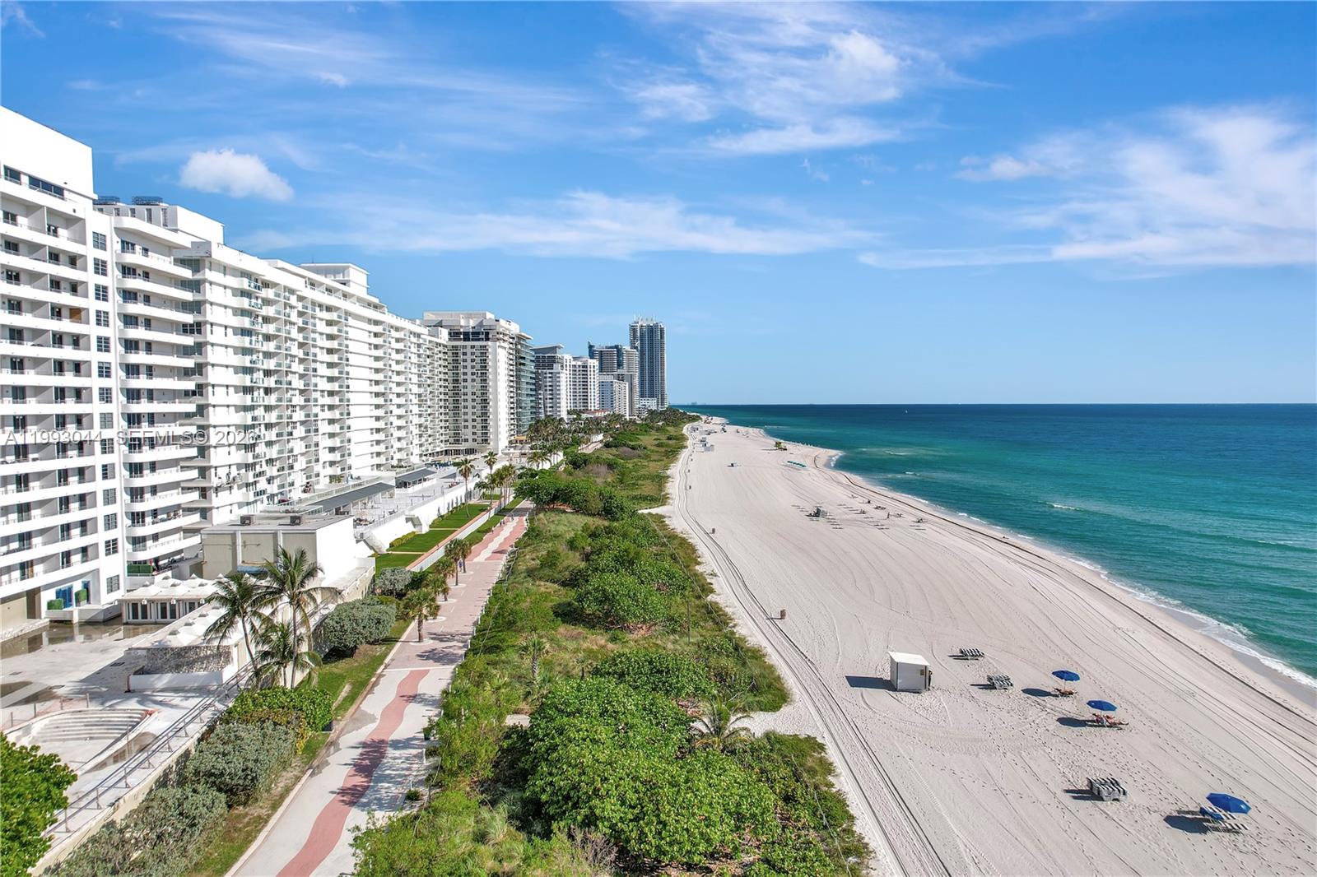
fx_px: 805
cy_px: 438
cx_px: 658
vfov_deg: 57.2
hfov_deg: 78.6
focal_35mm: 22
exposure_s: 1/2000
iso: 100
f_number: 2.8
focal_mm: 8.38
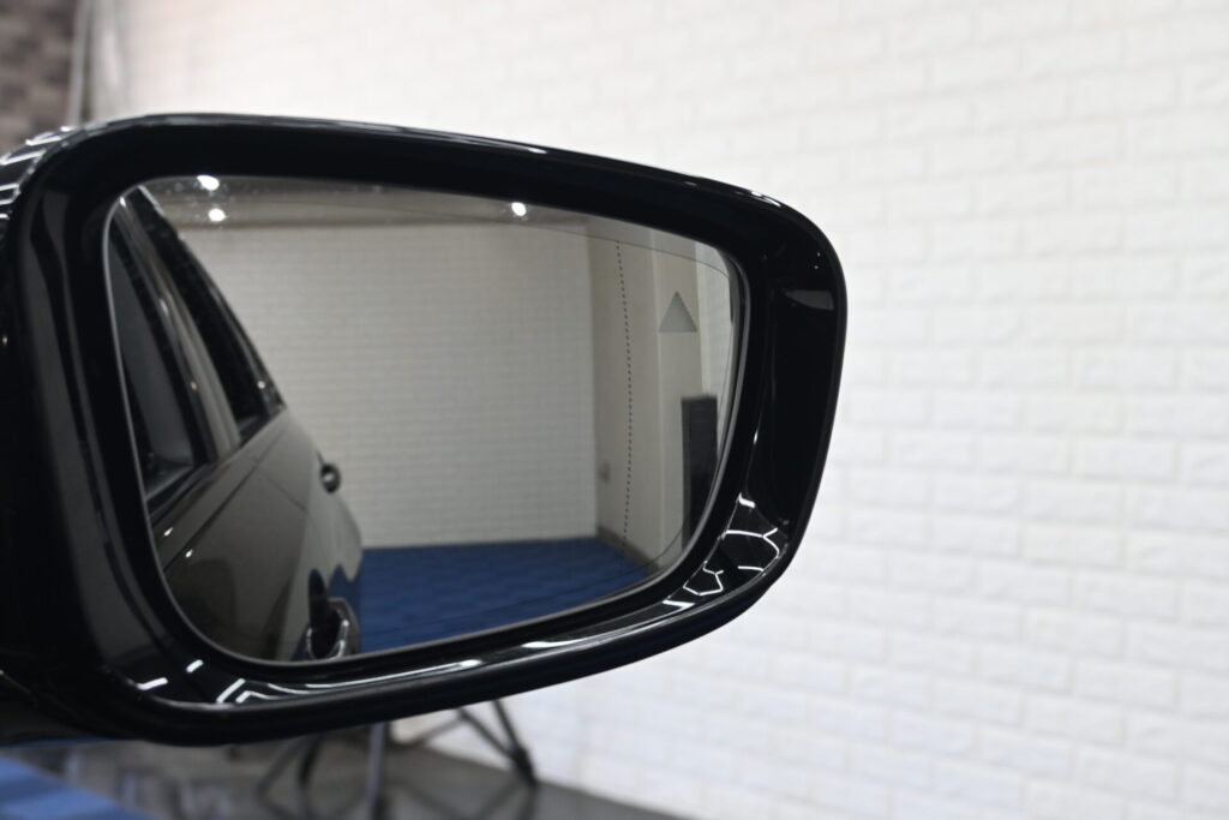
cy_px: 410
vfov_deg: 29.4
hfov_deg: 43.0
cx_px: 614
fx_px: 1562
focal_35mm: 46
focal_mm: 30.5
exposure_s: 1/100
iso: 640
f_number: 6.3
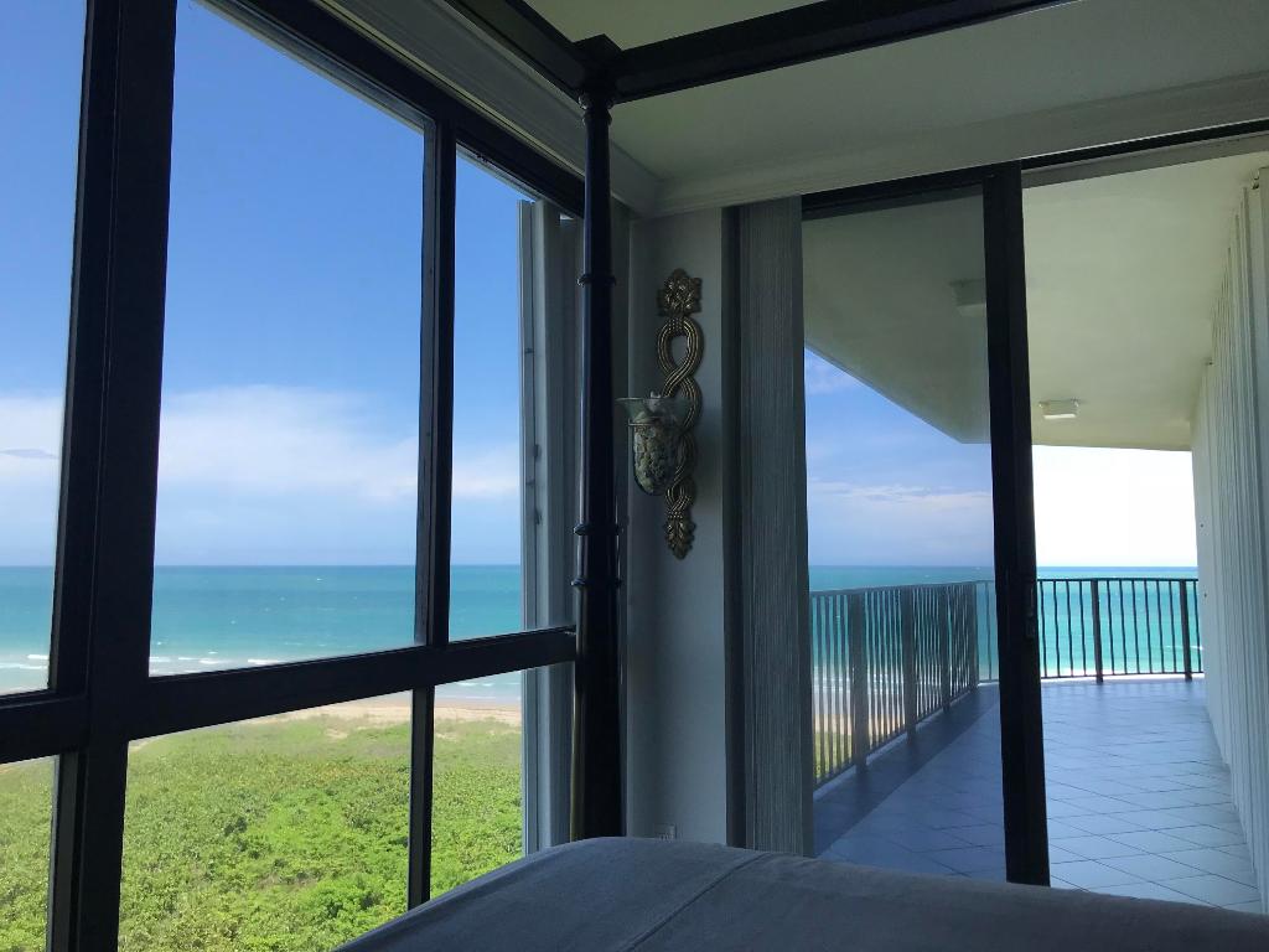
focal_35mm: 28
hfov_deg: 63.4
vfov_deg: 49.7
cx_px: 634
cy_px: 476
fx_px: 1026
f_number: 1.8
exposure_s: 1/748
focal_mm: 3.99
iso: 20
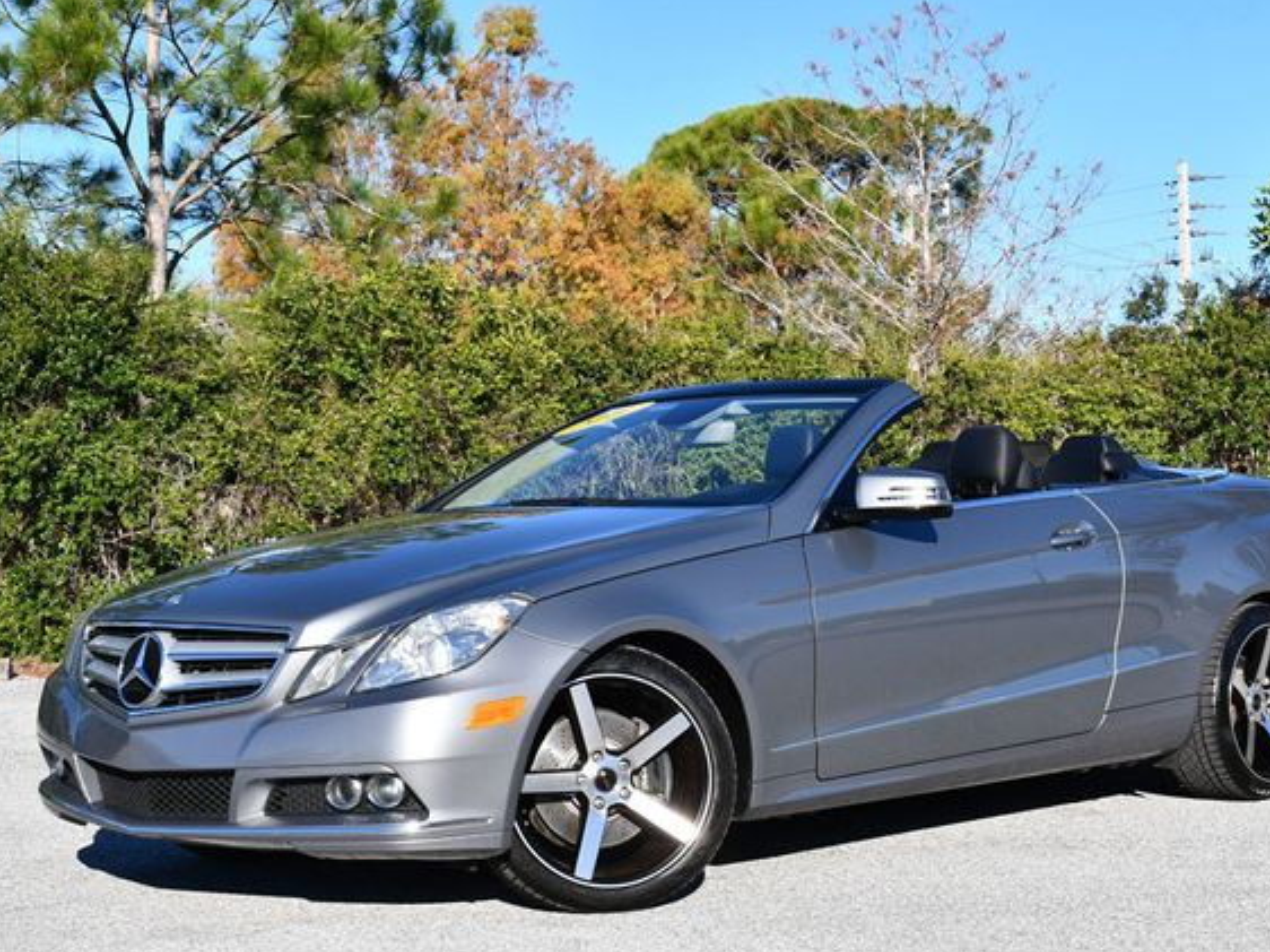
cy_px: 475
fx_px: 2494
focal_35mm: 68
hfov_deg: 28.6
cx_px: 705
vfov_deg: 21.6
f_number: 8
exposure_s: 1/250
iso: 100
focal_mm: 31
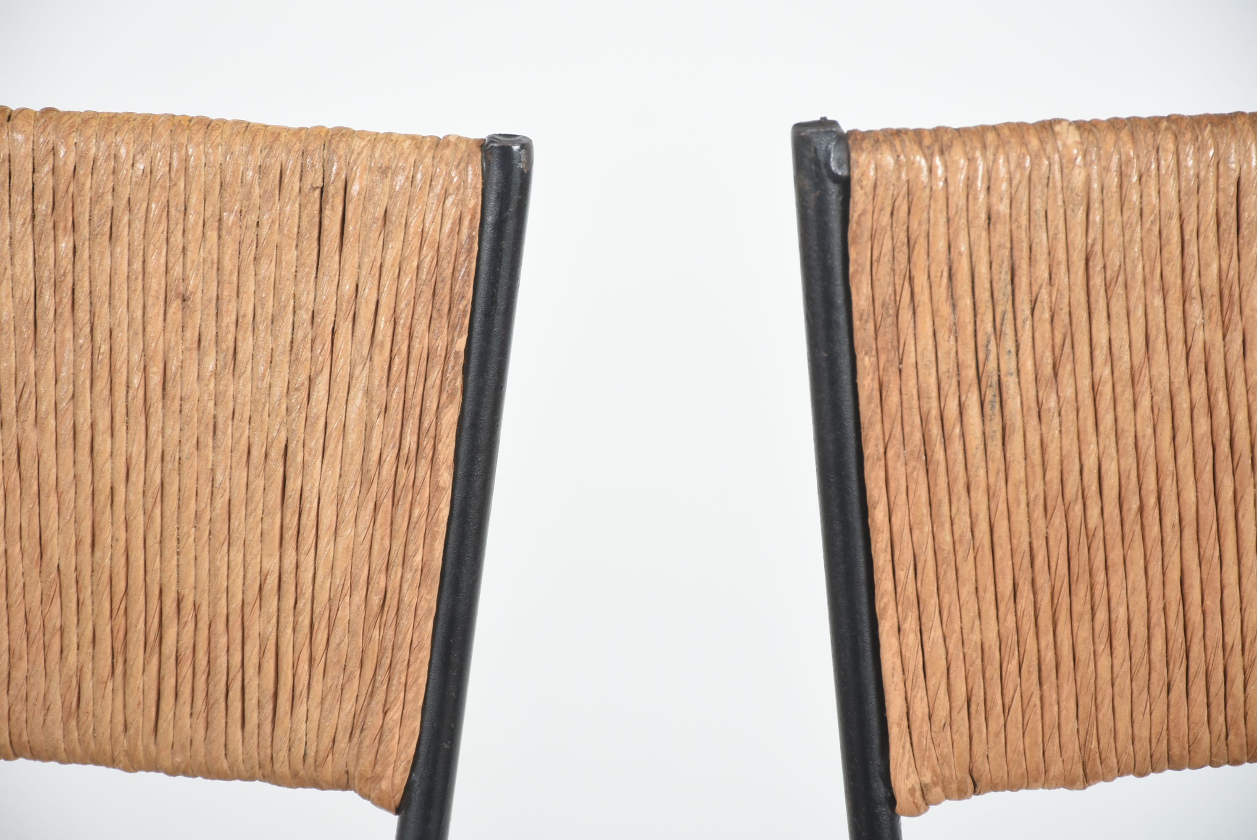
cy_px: 420
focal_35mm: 210
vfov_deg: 6.6
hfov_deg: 9.8
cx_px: 628
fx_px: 7338
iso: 200
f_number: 9
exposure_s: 1/160
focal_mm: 140
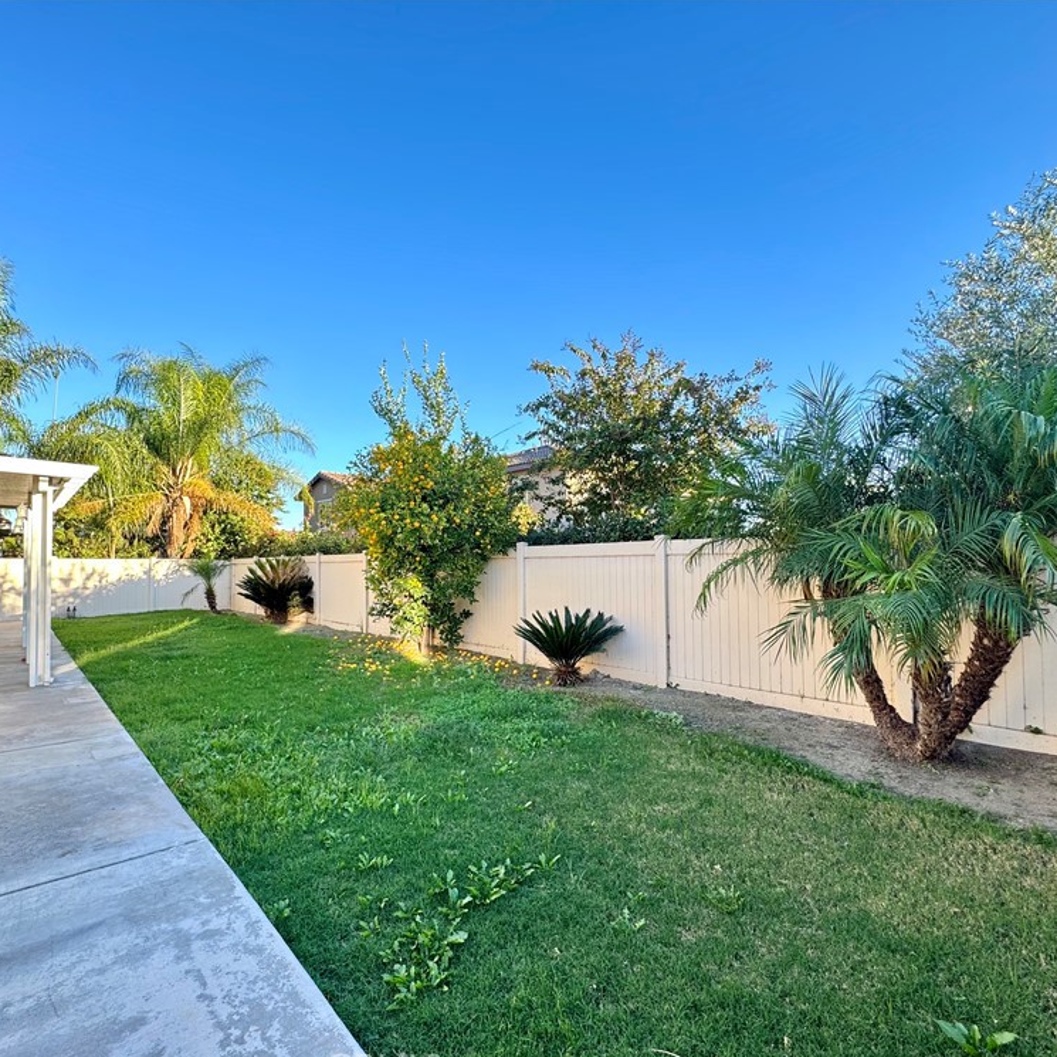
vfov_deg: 84.0
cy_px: 542
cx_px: 492
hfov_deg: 83.8
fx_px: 587
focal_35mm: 17
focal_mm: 2.22
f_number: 2.2
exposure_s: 1/107
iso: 40
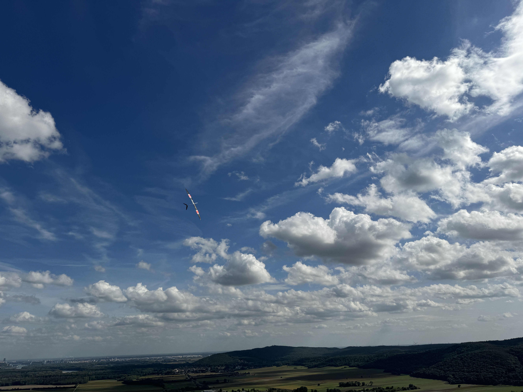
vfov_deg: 56.8
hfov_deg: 71.6
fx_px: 363
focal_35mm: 24
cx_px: 262
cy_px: 196
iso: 80
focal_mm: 6.86
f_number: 1.78
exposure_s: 1/12346
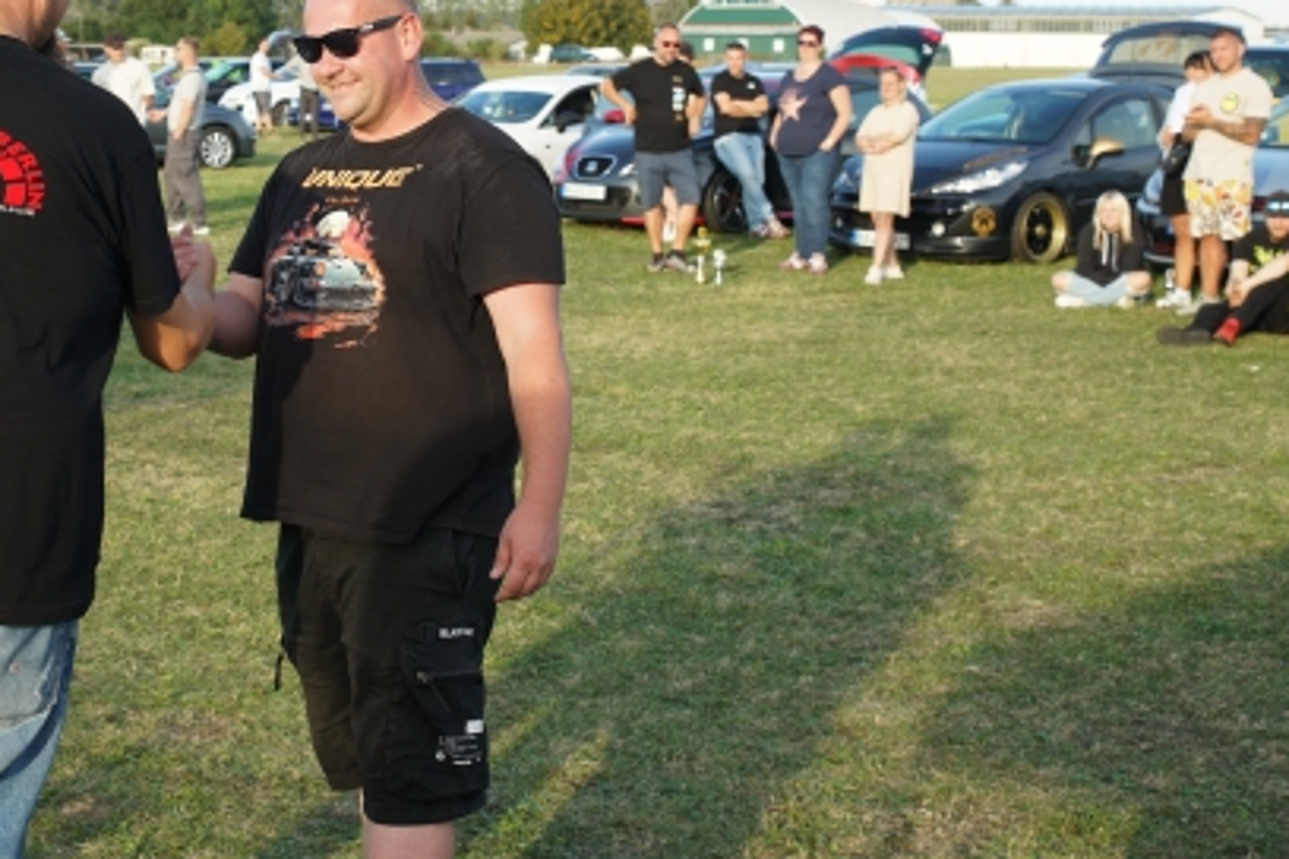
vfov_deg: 22.5
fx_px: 2148
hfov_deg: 33.0
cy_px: 259
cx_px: 389
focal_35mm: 60
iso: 200
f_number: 5.6
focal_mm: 35
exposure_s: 1/200
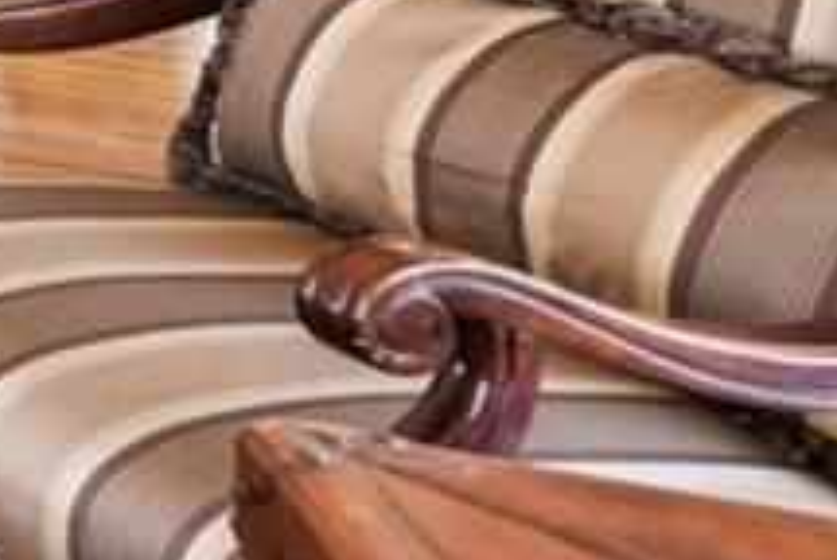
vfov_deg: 11.1
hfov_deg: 9.1
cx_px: -2207
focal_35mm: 104
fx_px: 2421
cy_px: -782
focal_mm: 14
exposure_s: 1/15
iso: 140
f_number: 8
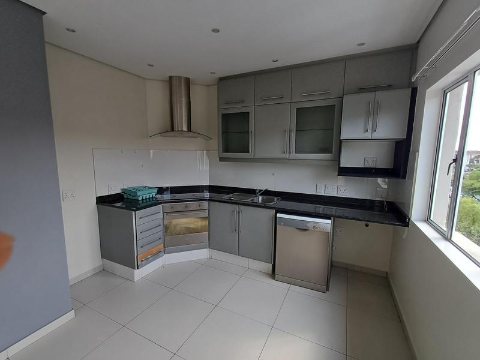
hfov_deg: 94.5
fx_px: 222
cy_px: 180
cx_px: 240
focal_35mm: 16
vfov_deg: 78.1
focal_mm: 1.64
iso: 40
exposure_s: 1/100
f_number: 2.2
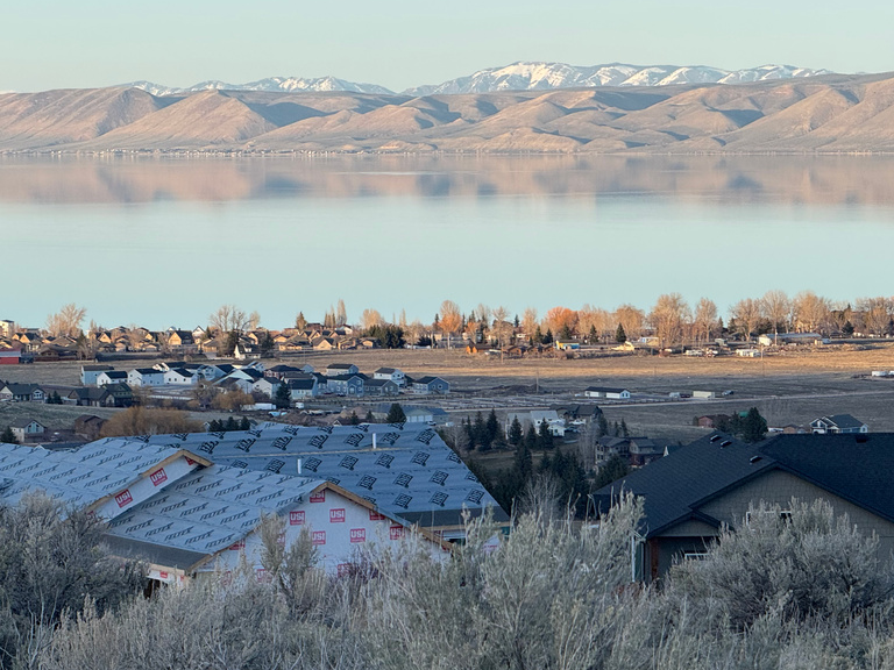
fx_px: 4132
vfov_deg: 9.3
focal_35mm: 160
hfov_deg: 12.3
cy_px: 376
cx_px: 335
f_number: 2.8
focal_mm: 15.66
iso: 50
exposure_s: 1/447
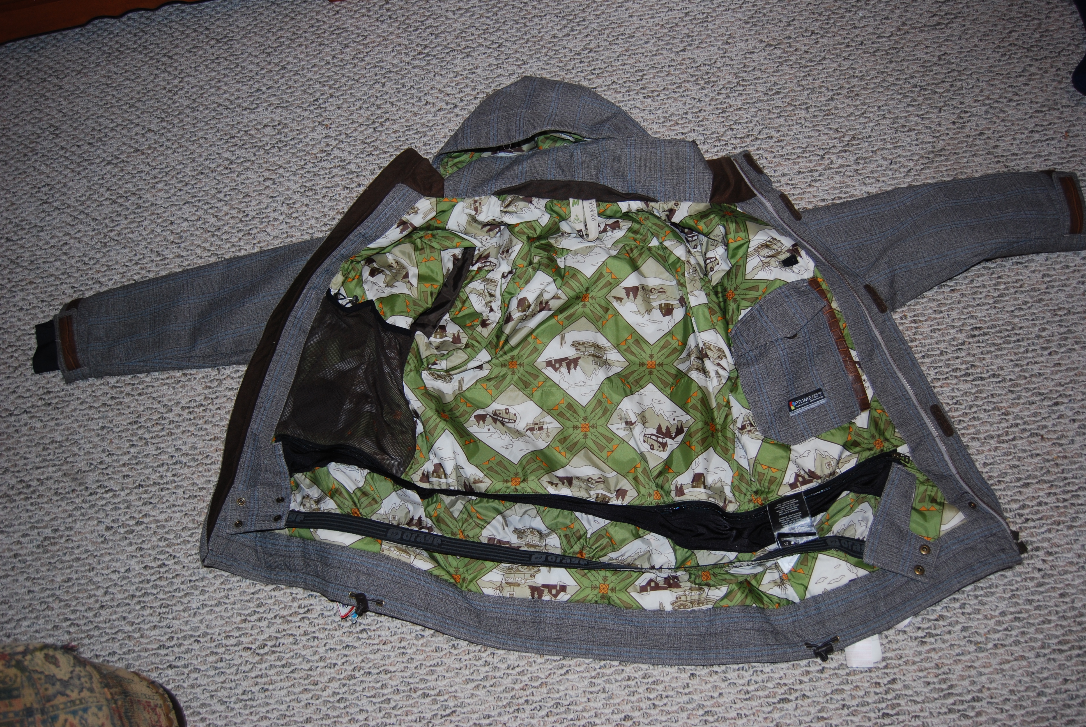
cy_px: 364
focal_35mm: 30
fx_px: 906
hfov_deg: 61.9
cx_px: 543
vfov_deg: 43.7
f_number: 3.8
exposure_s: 1/60
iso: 200
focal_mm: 20
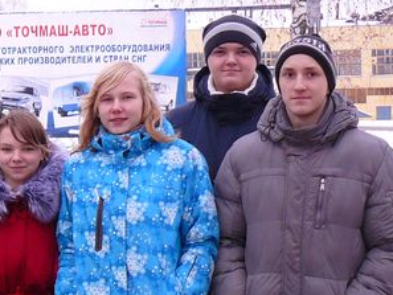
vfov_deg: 15.2
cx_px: -90
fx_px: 1102
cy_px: 201
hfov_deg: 19.0
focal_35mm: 97
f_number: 2.8
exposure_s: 1/30
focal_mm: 6
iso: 125
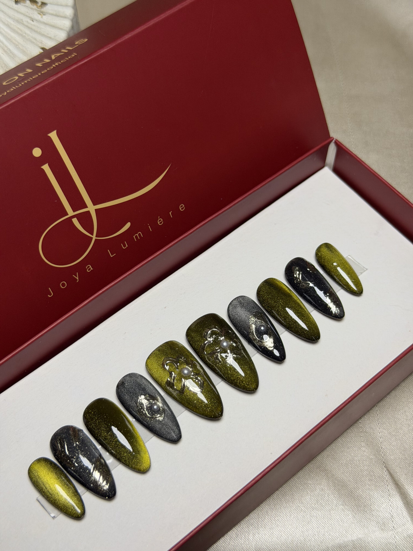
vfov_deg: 39.7
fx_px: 764
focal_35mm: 48
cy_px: 276
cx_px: 206
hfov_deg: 30.3
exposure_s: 1/100
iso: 80
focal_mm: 6.76
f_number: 1.78
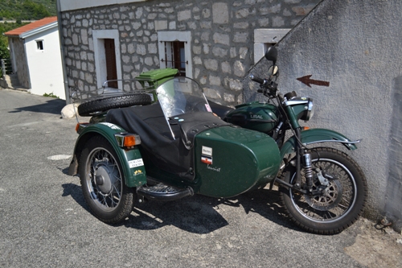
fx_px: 402
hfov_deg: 53.1
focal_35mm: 36
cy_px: 134
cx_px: 201
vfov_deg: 36.8
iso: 140
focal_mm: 24
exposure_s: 1/1250
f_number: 4
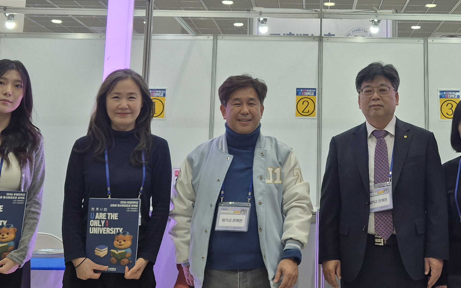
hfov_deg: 36.3
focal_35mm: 55
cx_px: 329
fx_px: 691
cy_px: 47
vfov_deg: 23.1
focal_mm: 5.4
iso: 80
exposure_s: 1/120
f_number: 1.8
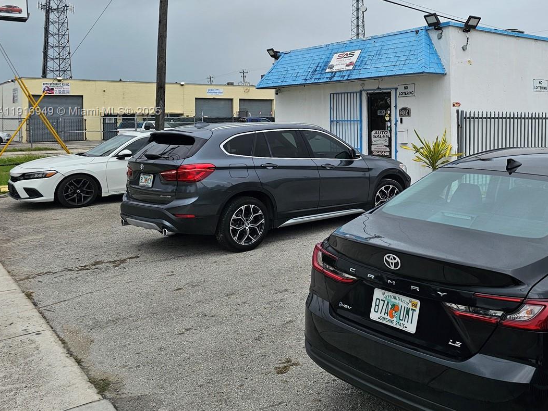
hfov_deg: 50.4
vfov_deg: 39.8
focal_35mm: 35
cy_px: 112
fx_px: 554
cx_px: 411
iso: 16
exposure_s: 1/1307
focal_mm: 6.3
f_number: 1.7
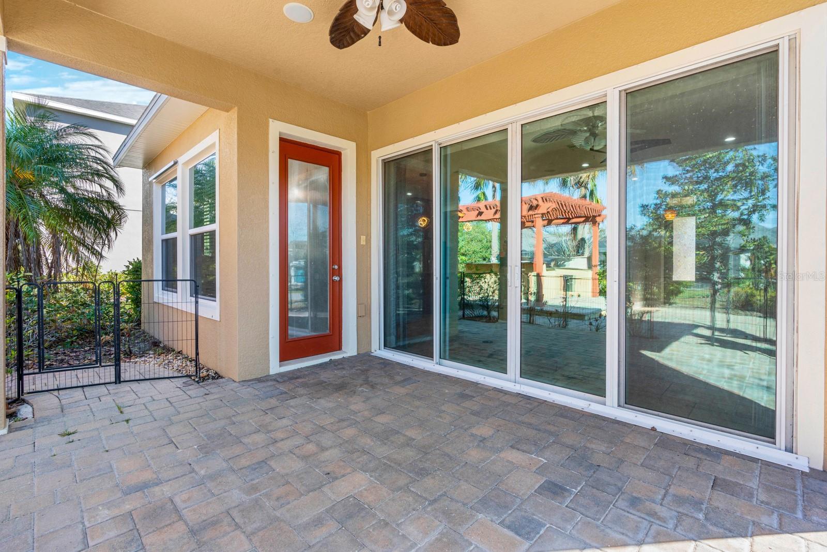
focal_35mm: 16
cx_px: 414
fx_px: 368
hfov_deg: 96.7
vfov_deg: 73.8
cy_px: 276
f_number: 9
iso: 250
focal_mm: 16
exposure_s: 1/50
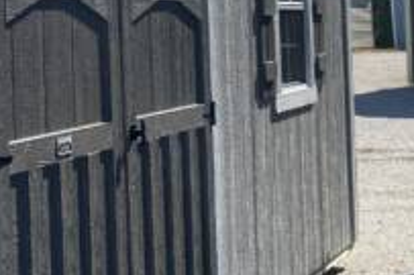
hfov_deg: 22.0
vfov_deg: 15.8
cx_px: -112
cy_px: -17
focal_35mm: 84
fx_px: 965
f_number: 1.8
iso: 32
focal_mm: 4.25
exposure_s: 1/2222
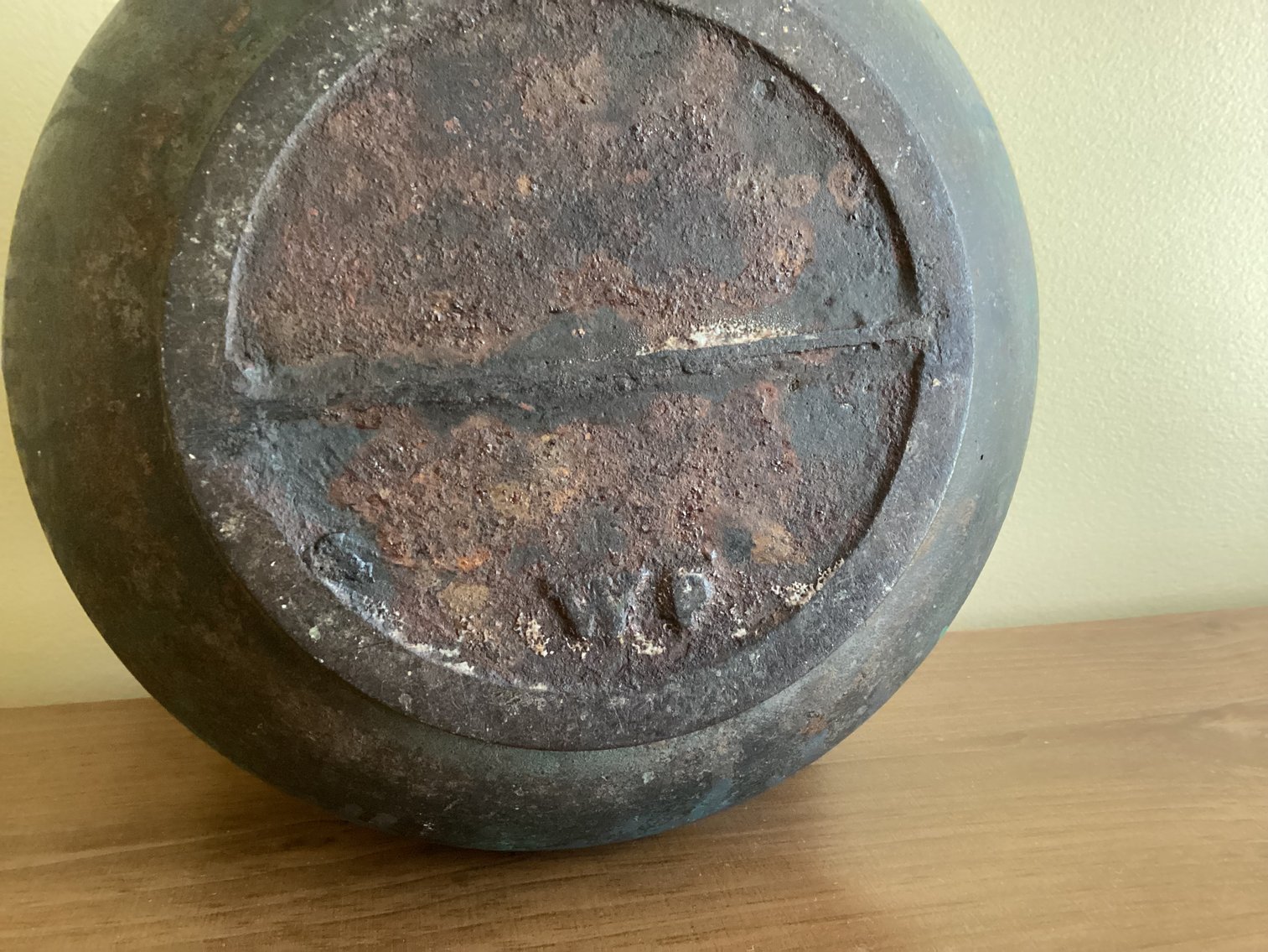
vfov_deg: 45.4
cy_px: 476
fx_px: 1136
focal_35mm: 31
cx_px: 634
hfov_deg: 58.3
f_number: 2.4
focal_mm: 3.3
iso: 400
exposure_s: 1/30
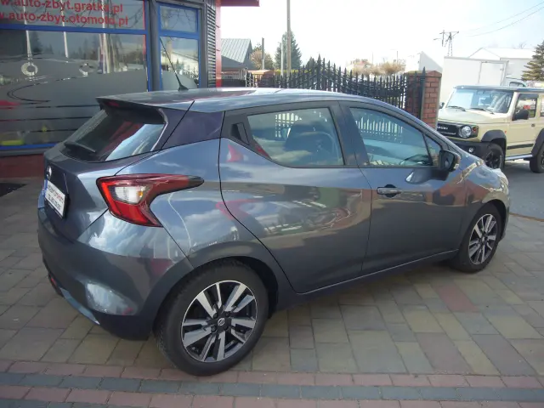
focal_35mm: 28
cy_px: 204
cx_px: 272
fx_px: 440
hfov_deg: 63.4
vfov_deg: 49.7
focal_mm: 4.6
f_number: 2.8
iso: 80
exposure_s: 1/320
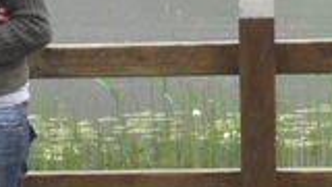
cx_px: -162
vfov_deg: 4.5
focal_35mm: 272
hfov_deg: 7.8
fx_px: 2395
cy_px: 26
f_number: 4
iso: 200
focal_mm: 14.2
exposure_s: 1/100
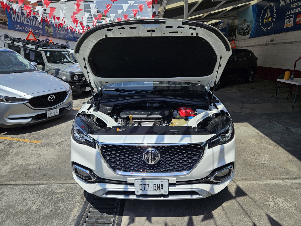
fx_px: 200
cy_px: 113
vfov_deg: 58.9
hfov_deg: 73.9
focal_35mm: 23
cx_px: 150
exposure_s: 1/2497
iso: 25
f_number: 1.8
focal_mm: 5.4
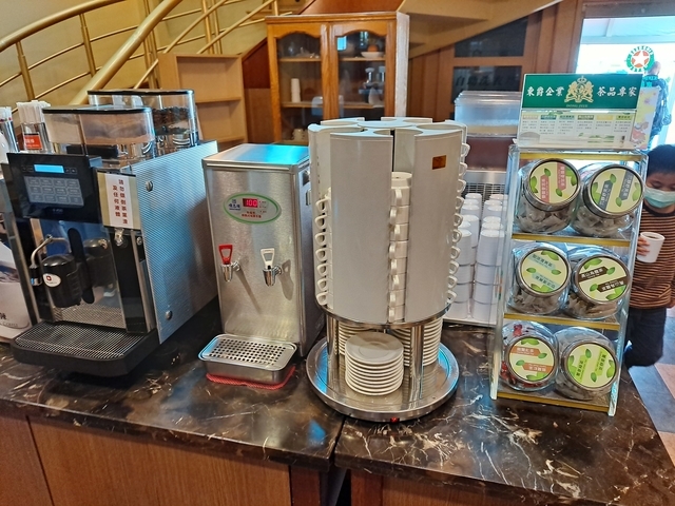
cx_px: 338
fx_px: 468
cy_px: 253
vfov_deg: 56.8
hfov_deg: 71.6
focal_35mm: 24
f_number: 1.8
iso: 200
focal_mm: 5.23
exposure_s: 1/60
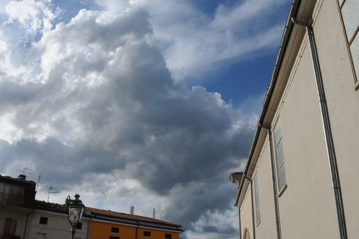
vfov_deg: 36.8
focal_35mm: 36
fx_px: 359
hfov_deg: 53.2
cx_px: 180
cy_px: 120
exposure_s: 1/1250
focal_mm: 24
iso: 1000
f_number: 18
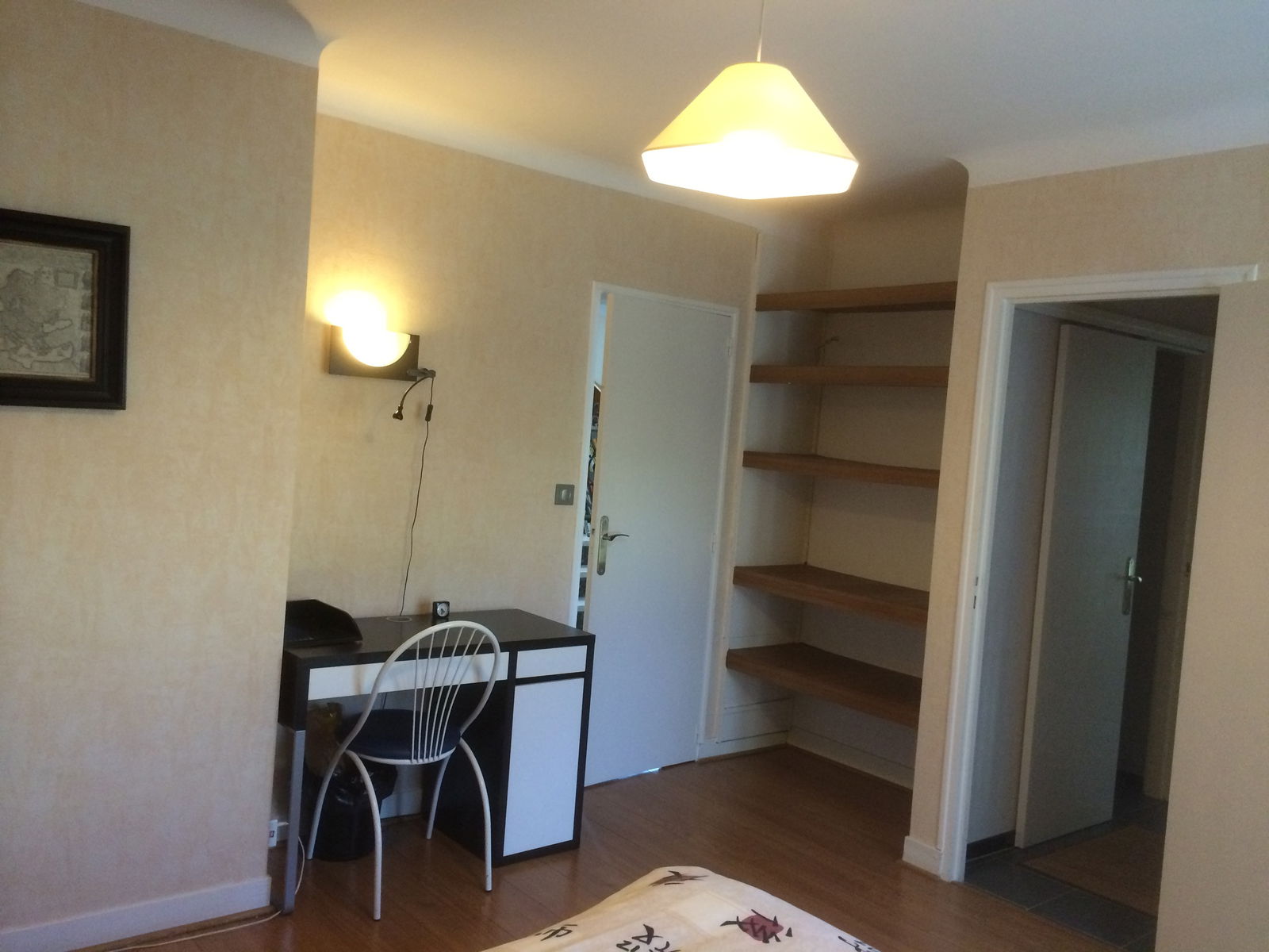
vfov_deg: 46.8
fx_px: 1100
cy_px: 476
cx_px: 634
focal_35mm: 30
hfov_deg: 60.0
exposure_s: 1/30
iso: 250
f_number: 2.2
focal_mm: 4.12
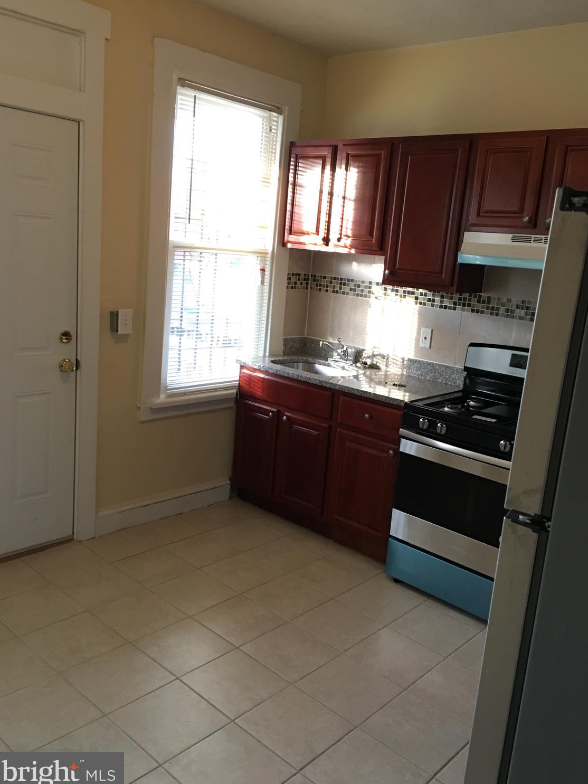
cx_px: 296
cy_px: 390
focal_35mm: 30
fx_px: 679
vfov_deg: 60.0
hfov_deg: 46.8
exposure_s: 1/15
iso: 80
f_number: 2.2
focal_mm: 4.15
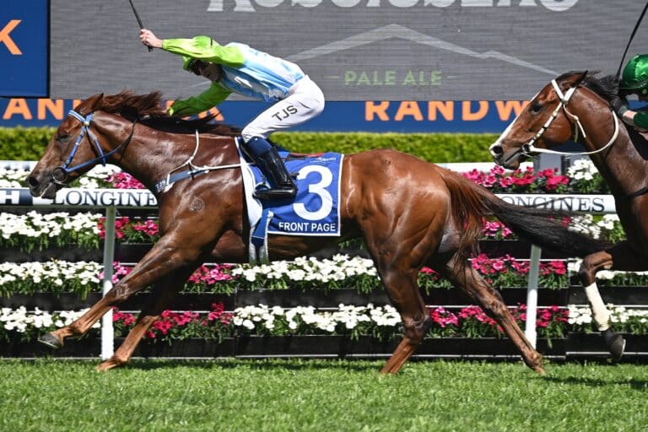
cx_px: 324
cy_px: 216
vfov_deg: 5.3
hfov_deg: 7.9
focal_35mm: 260
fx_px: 4680
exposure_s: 1/1600
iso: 400
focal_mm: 260
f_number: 5.6
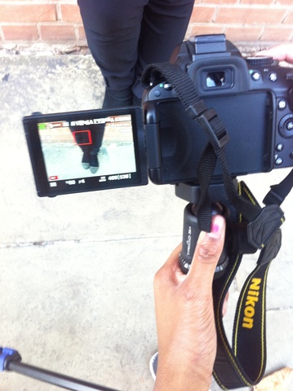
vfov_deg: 52.7
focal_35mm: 35
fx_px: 396
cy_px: 196
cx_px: 146
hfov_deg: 40.6
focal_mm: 3.85
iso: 100
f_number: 2.8
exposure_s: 1/17
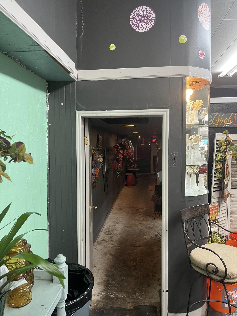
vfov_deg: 67.3
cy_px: 158
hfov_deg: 53.1
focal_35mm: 26
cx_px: 118
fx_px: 237
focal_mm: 5.1
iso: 160
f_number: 1.6
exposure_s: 1/60
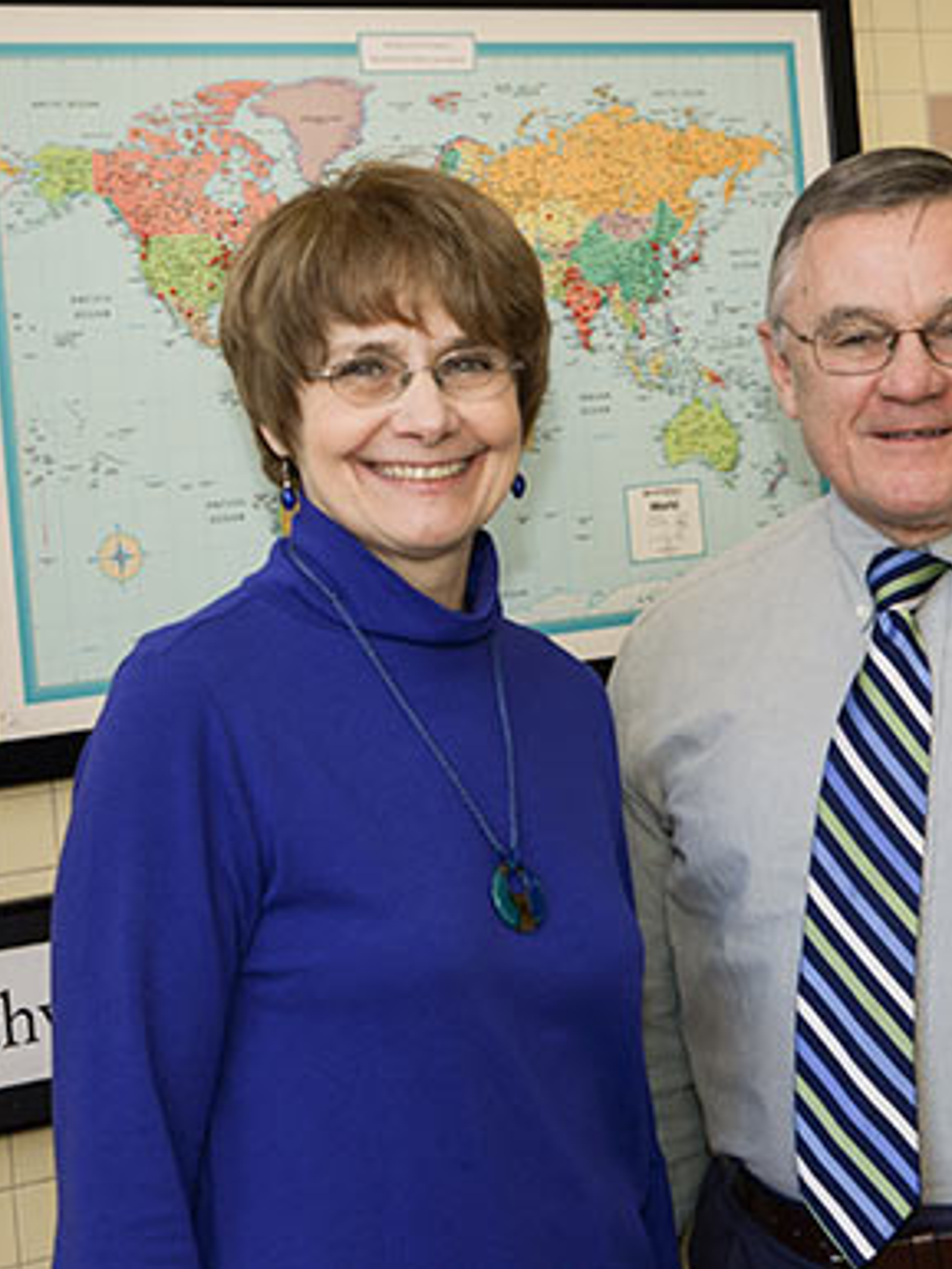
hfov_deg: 25.0
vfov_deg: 33.2
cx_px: 679
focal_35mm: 58
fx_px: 2126
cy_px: 634
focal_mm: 40
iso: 200
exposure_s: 1/60
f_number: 8
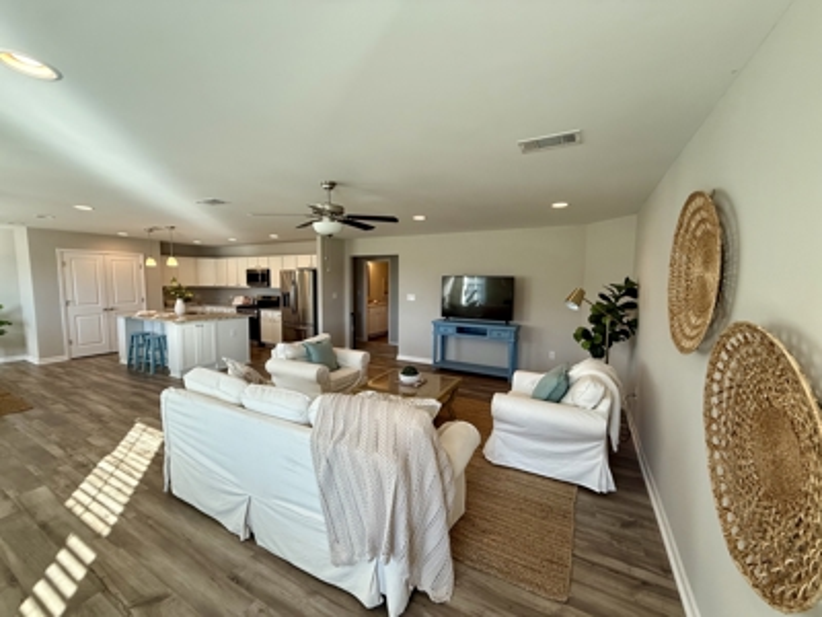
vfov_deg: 85.7
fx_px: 332
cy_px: 308
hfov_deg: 102.1
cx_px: 411
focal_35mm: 14
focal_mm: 2.22
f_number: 2.2
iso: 160
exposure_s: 1/120
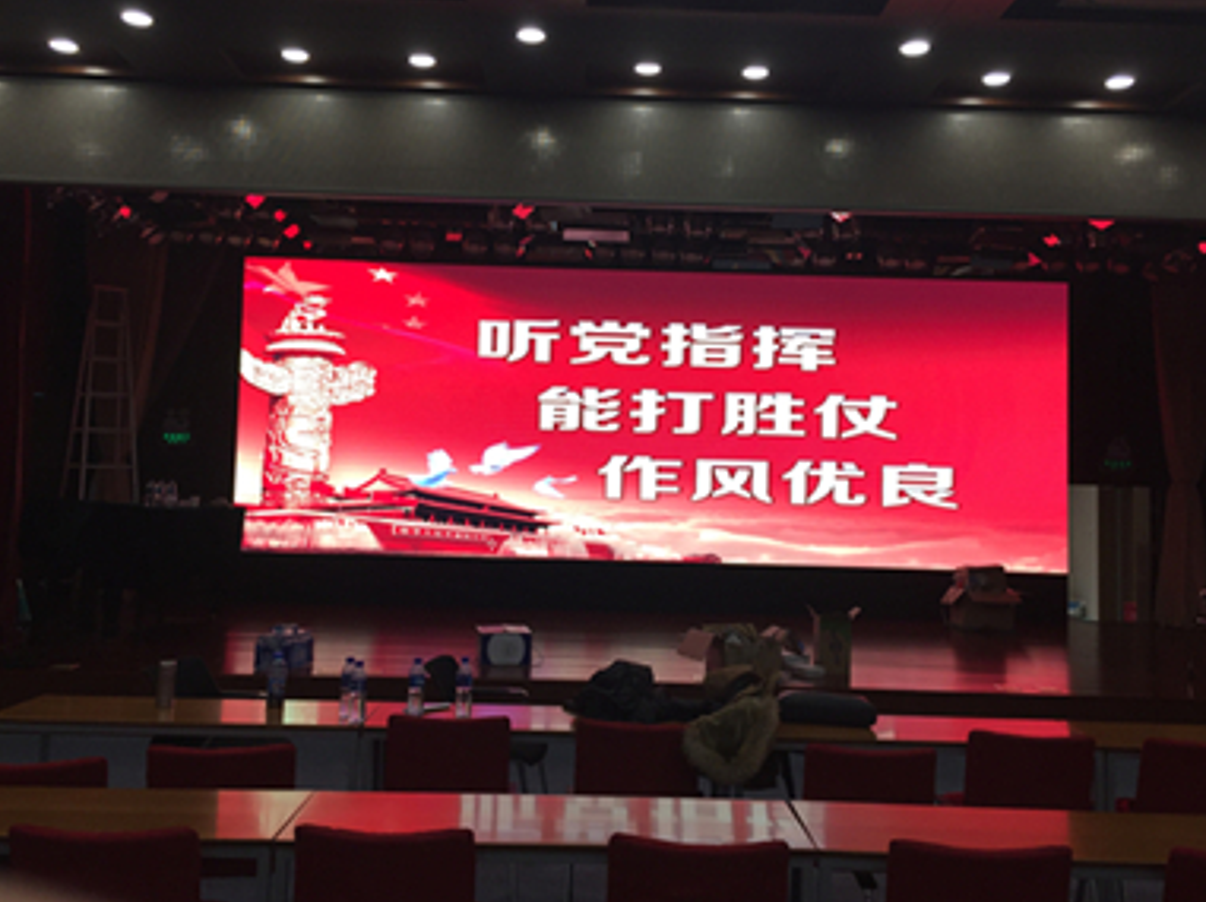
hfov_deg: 58.4
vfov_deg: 45.4
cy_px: 435
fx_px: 1079
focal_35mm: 31
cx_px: 606
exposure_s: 1/50
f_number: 2.2
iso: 32
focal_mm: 4.15
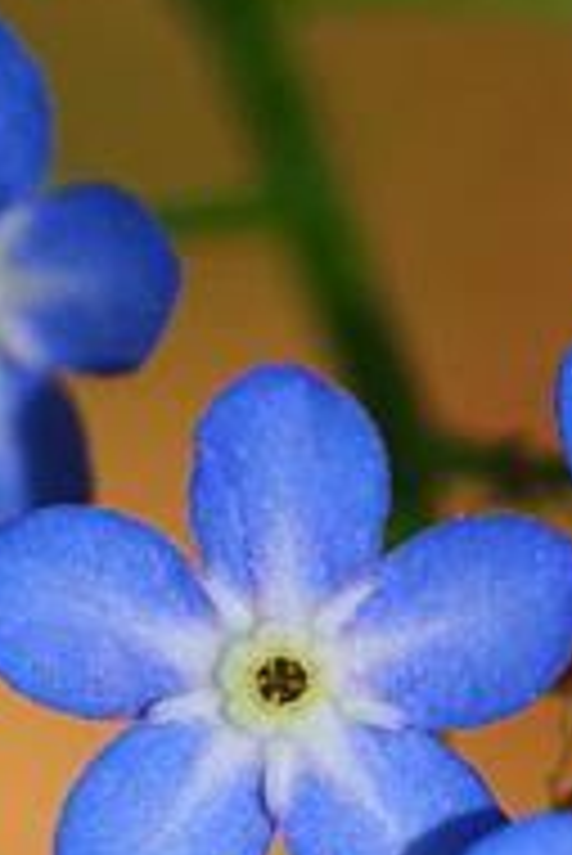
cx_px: 385
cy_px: 734
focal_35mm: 394
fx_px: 9373
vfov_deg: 5.2
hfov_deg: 3.5
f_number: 8
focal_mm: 100
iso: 400
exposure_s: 1/200
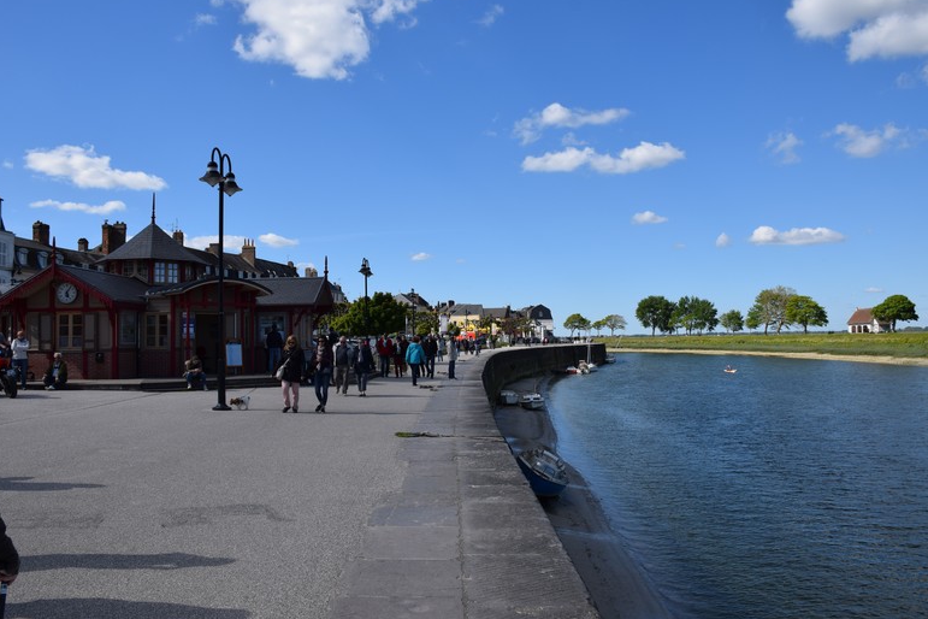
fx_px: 722
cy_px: 305
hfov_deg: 65.5
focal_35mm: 28
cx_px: 456
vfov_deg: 46.4
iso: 200
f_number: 10
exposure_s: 1/400
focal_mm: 18
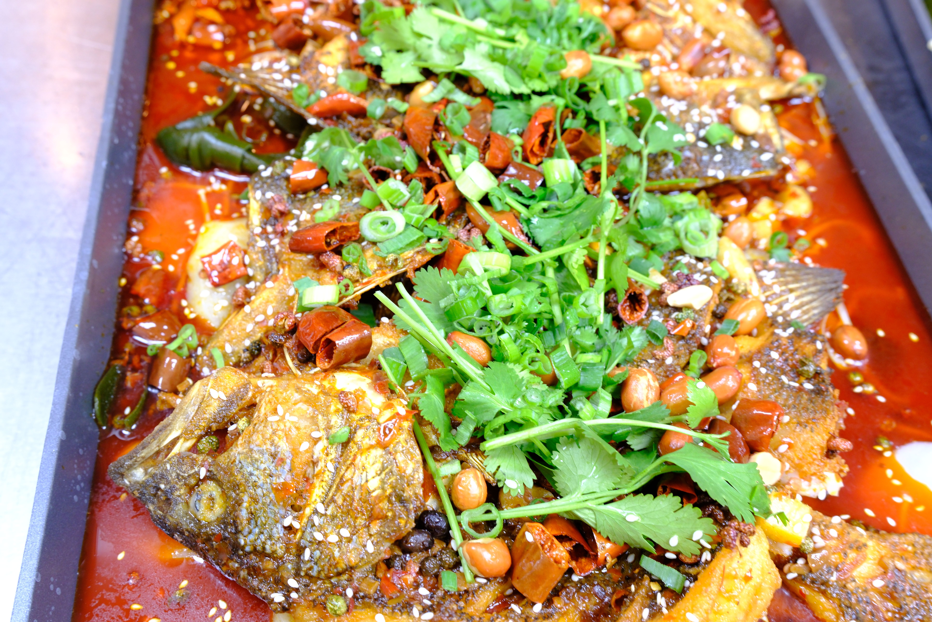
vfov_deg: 35.9
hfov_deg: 51.9
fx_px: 958
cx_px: 466
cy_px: 311
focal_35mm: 37
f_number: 6.4
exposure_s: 1/10
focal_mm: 24.8
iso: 800
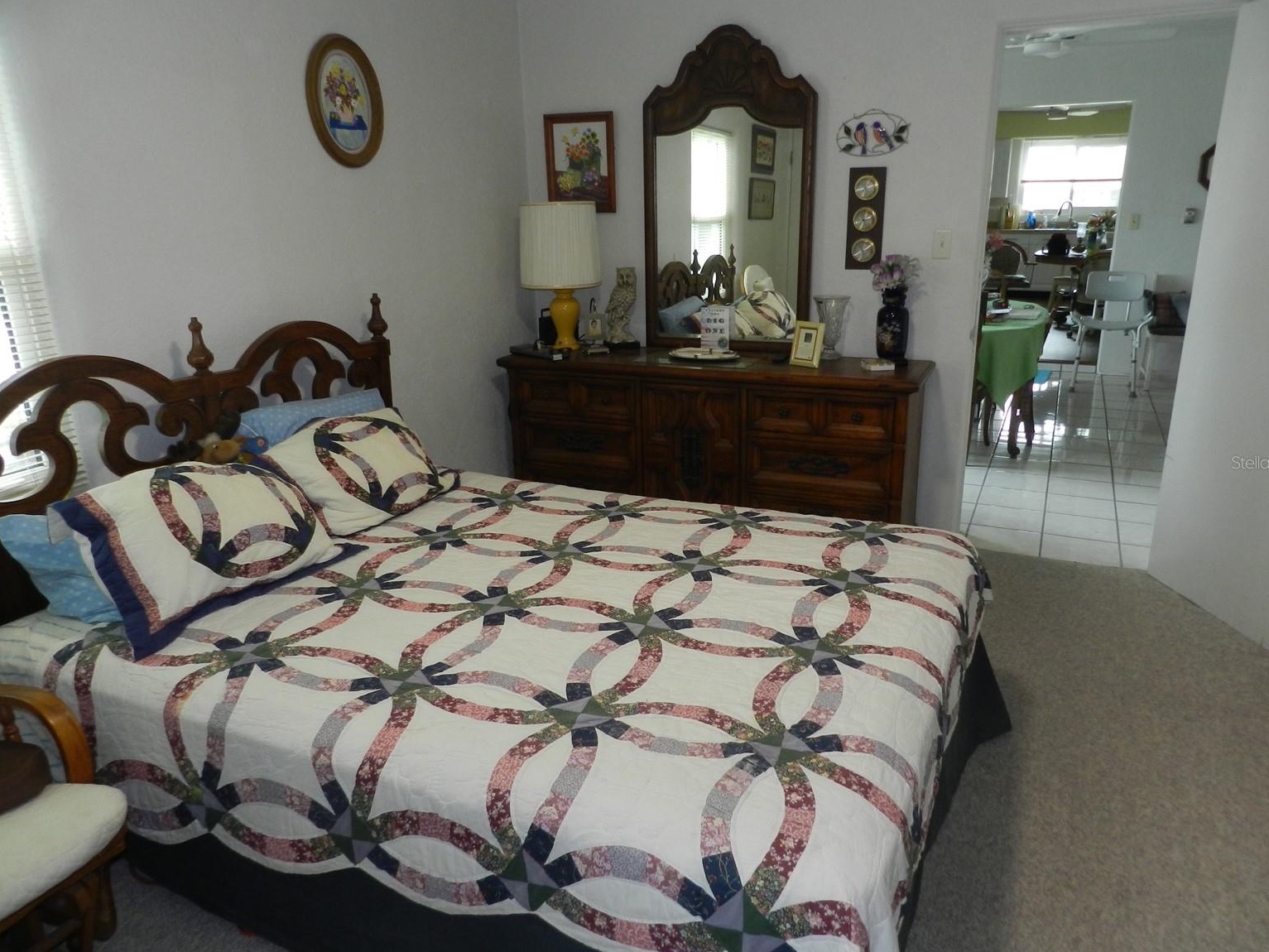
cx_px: 647
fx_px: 880
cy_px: 462
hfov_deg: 71.6
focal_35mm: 24
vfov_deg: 56.8
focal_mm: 4
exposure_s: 1/30
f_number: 3.4
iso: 200
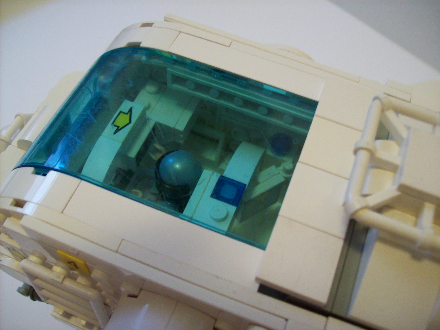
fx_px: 457
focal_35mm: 36
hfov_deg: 51.4
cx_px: 220
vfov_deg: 39.6
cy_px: 165
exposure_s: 1/9.45
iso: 160
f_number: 2.7
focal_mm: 6
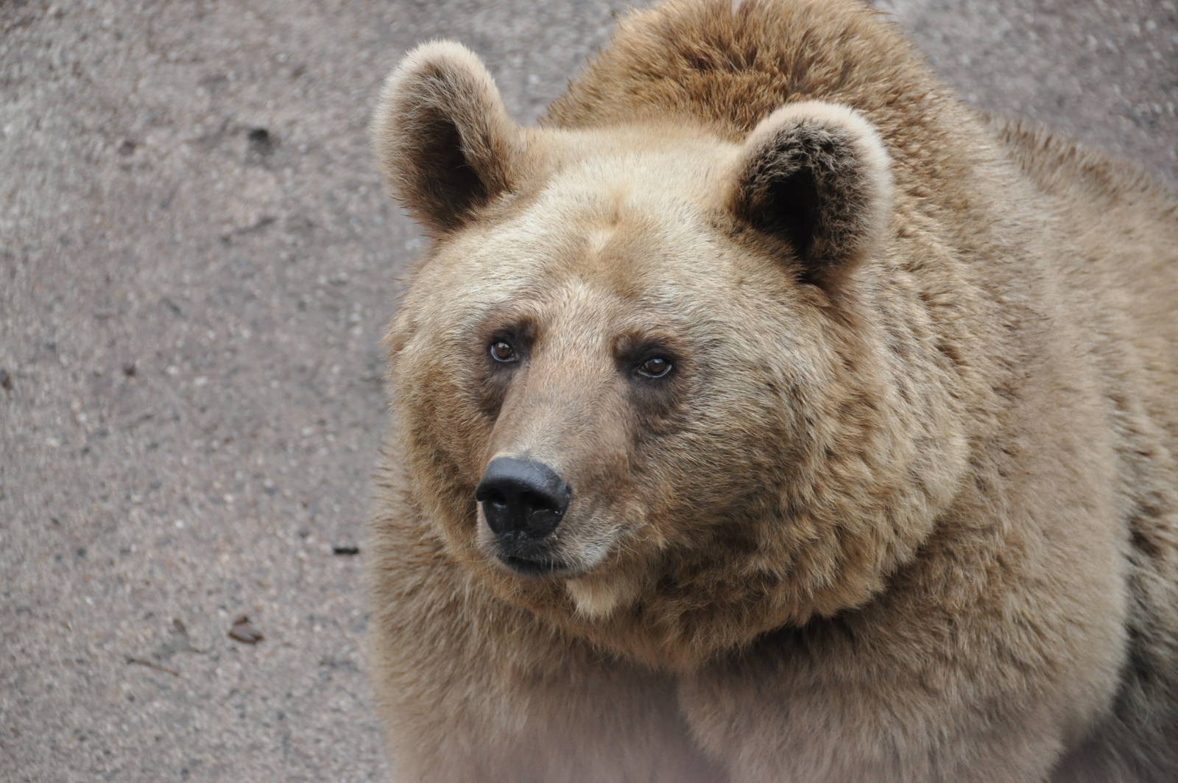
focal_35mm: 292
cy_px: 392
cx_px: 589
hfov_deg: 7.1
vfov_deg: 4.7
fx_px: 9560
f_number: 5.6
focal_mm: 195
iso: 1000
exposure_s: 1/250
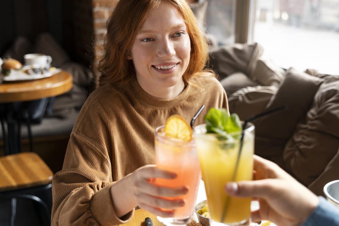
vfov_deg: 28.1
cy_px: 113
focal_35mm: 48
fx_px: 452
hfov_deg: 41.1
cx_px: 170
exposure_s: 1/125
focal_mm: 48
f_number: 3.5
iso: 400
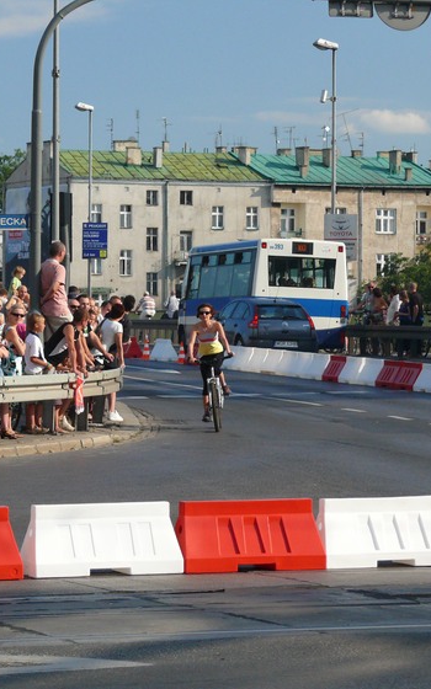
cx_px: 153
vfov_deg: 11.9
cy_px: 344
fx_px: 3308
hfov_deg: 7.5
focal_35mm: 176
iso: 160
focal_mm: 26.3
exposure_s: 1/500
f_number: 3.6
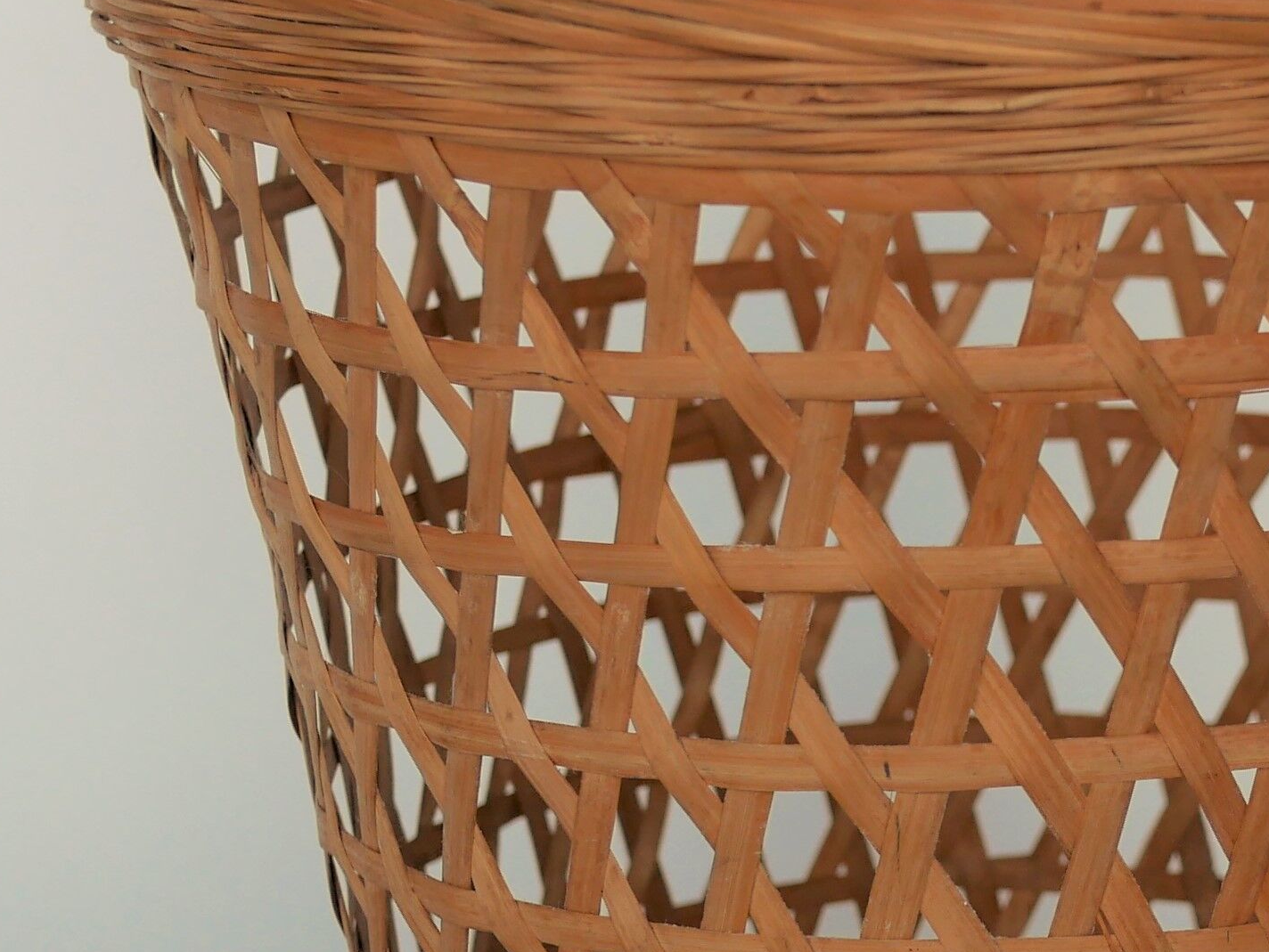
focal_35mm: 129
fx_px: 4731
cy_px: 581
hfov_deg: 15.1
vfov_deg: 11.5
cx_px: 1107
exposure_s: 1/250
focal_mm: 20
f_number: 2.8
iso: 200
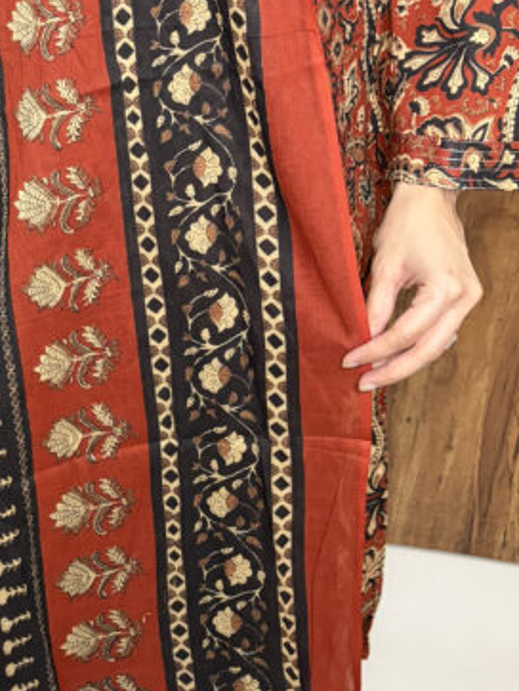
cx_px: -76
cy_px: 180
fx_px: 1338
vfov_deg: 28.6
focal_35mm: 67
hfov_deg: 20.7
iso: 320
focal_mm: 5.96
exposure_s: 1/50
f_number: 1.6
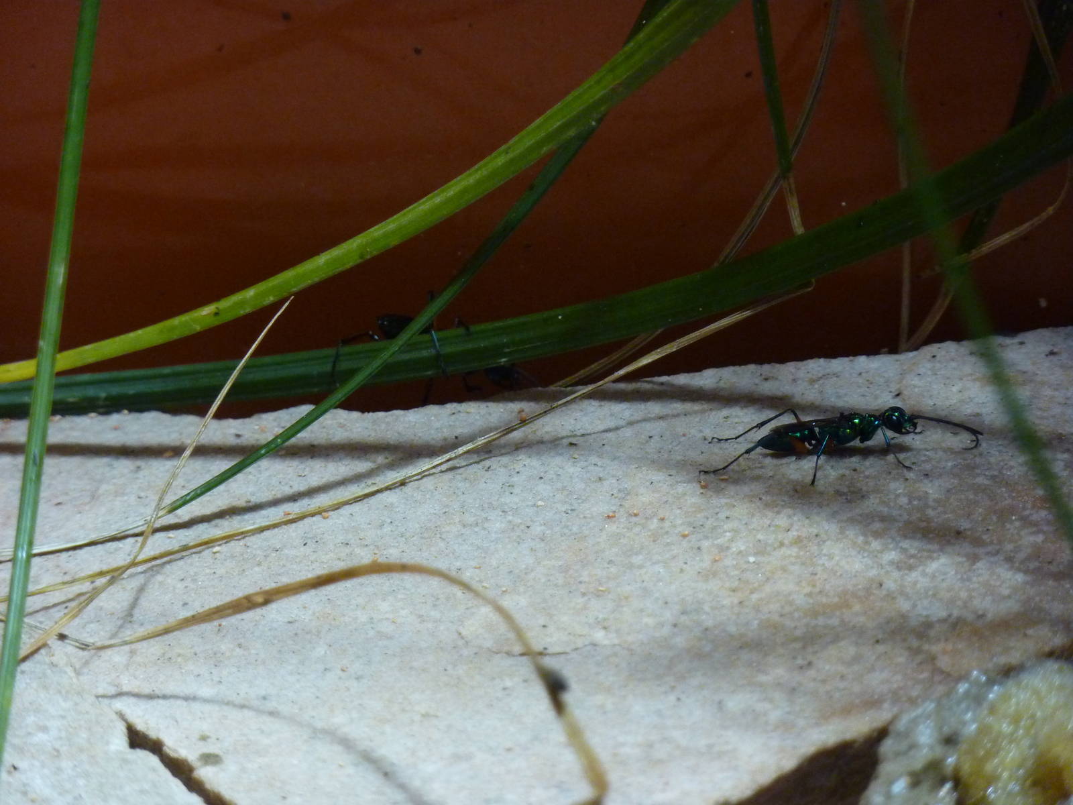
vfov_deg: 6.6
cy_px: 402
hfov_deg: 8.8
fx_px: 6974
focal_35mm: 225
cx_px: 536
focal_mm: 37
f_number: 4.6
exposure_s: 1/60
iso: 400
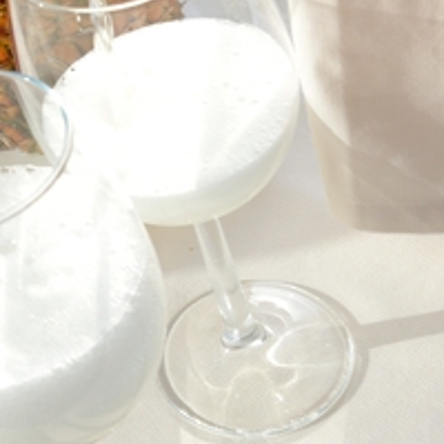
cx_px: -424
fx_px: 1582
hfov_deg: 13.8
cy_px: -104
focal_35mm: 109
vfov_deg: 15.3
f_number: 7.1
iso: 160
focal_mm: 32
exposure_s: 1/160
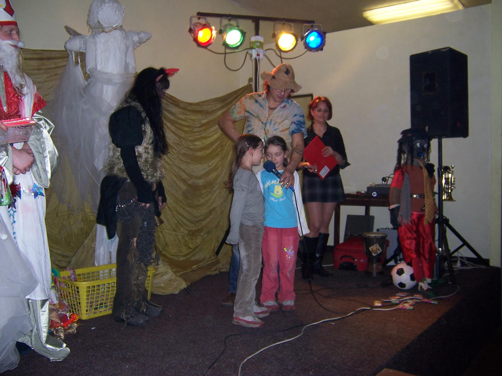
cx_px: 251
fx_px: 479
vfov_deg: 42.9
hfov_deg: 55.4
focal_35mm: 33
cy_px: 188
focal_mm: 5.5
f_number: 2.8
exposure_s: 1/60
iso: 80
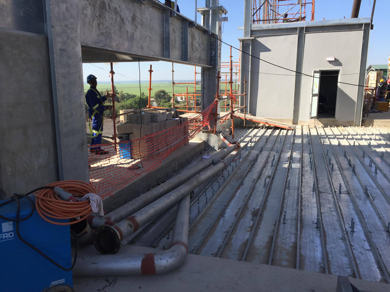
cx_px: 195
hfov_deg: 61.7
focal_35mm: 29
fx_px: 327
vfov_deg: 48.2
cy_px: 146
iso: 32
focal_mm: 4.15
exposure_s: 1/1163
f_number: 2.2
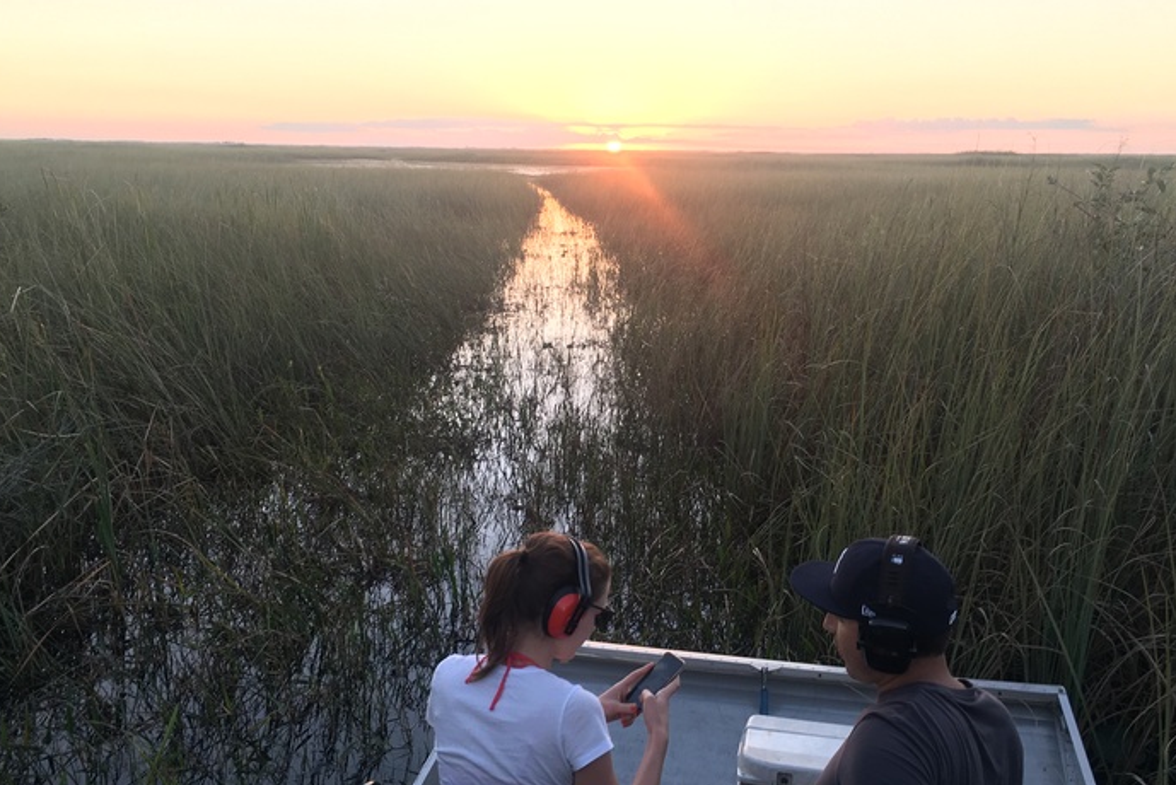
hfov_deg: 54.4
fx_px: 1144
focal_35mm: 35
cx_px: 603
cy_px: 423
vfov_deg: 37.9
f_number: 2.2
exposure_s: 1/60
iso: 25
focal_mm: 4.15
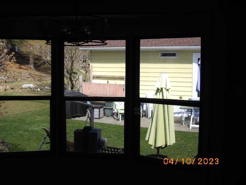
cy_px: 76
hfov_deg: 41.9
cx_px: 104
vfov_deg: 32.1
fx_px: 320
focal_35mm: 45
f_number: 2.8
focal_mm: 7.9
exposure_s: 1/500
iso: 64
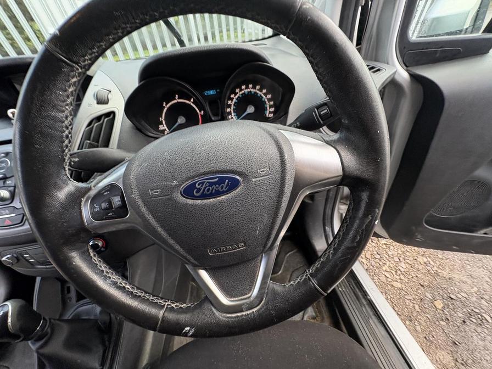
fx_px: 199
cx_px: 246
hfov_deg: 102.1
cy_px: 184
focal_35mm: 14
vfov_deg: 85.7
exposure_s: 1/94
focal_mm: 2.22
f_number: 2.2
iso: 200
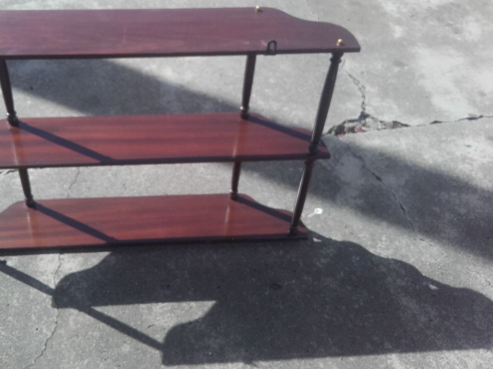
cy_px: 129
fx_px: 584
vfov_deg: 34.9
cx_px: 176
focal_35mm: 41
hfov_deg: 45.3
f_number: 2.2
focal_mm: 3.3
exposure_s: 1/840
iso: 50
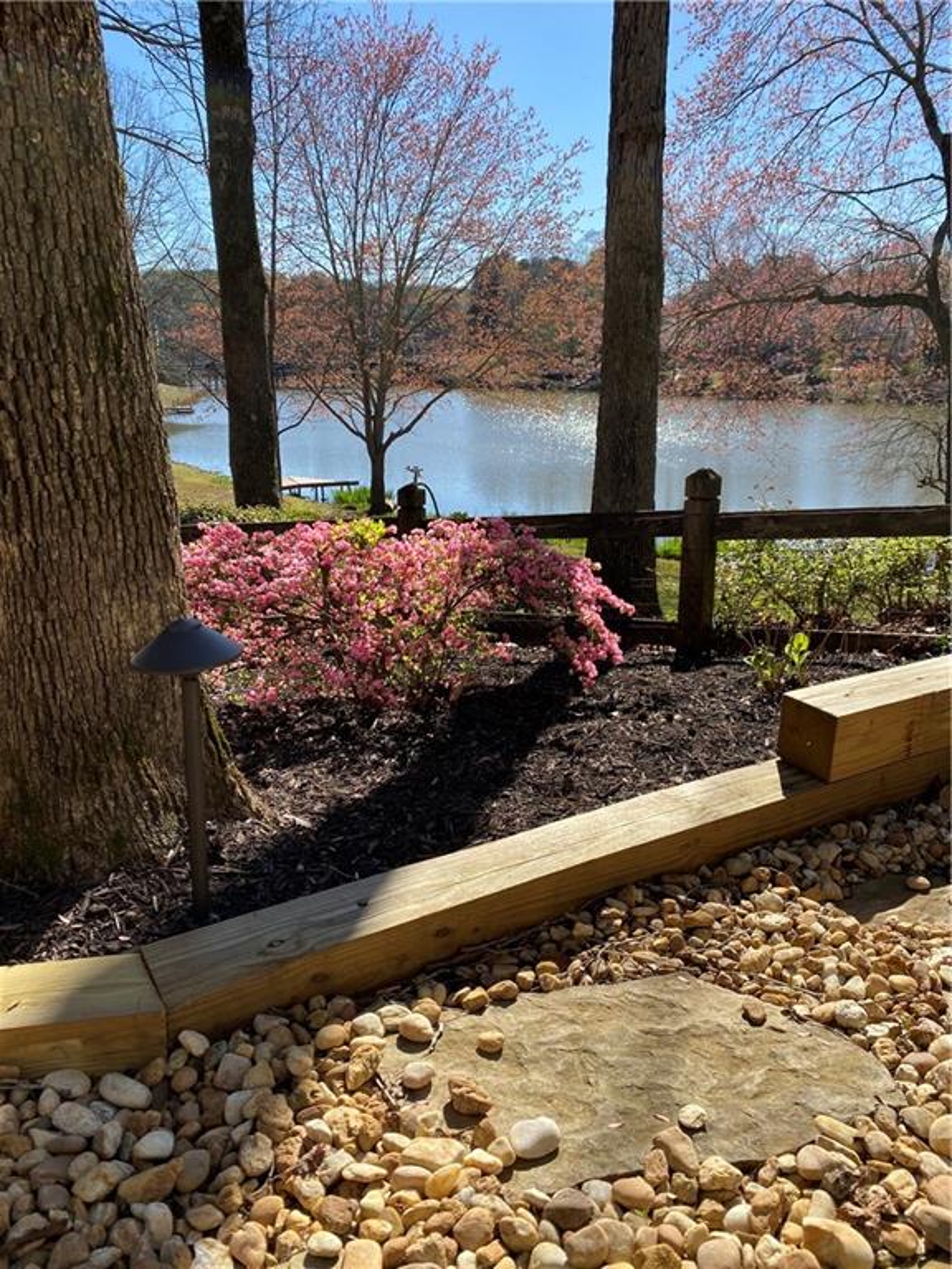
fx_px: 953
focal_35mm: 26
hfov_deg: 53.1
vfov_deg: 67.3
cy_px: 634
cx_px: 476
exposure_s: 1/1838
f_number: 1.8
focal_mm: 4.25
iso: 32
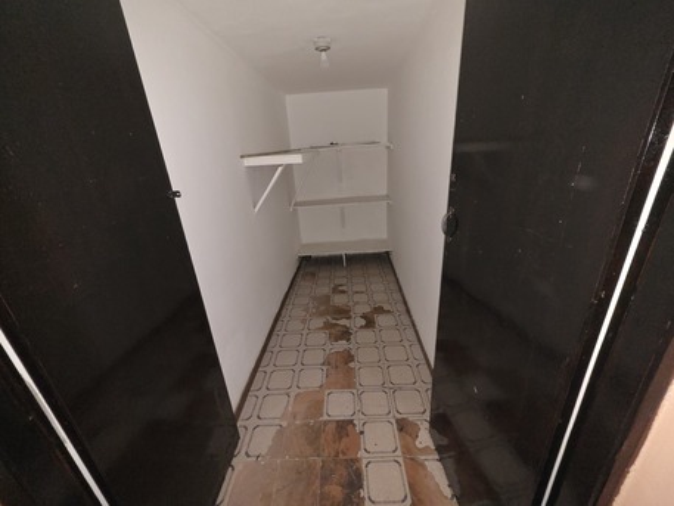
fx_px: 253
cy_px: 253
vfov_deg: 89.9
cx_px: 337
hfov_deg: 106.2
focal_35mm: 13
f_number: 1.9
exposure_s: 1/30
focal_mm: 2.2
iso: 400
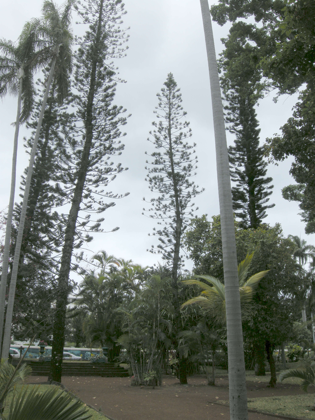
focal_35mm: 35
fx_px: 425
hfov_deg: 40.7
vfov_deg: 52.6
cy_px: 210
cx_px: 158
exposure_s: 1/245
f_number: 6.1
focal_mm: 7.5
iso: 64
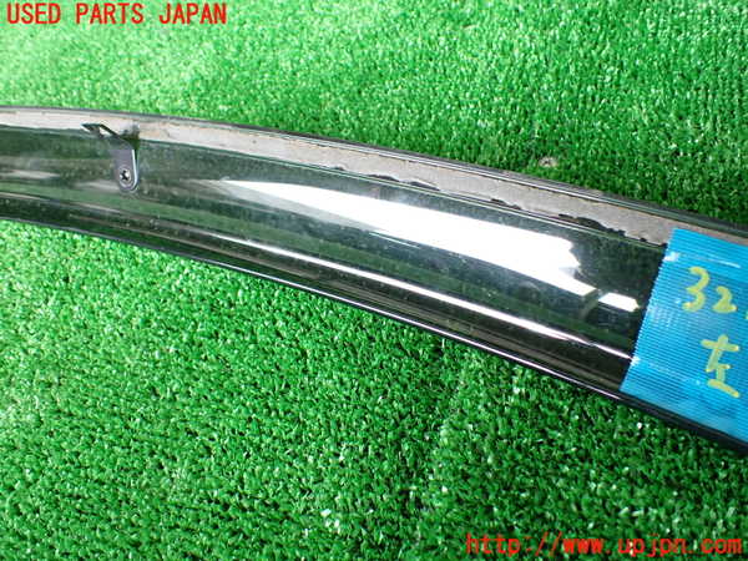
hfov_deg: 60.0
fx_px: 648
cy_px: 280
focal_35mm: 30
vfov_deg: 46.8
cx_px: 374
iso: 400
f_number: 2.3
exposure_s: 1/125
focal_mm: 5.4
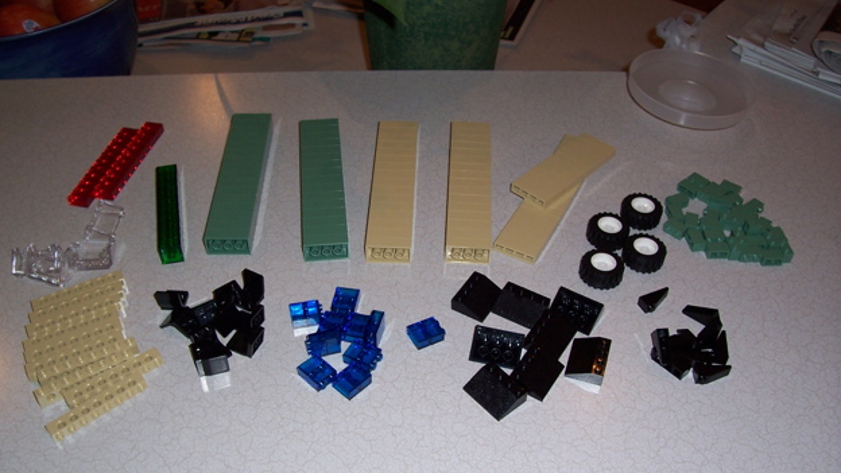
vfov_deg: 31.1
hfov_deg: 52.8
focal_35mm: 38
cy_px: 272
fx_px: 847
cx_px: 411
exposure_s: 1/60
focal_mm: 5.6
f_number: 2.7
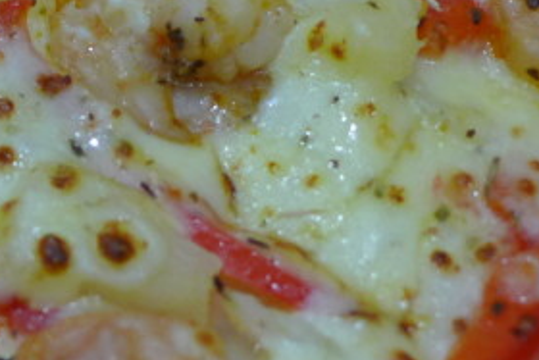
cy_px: -163
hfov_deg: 16.2
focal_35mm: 117
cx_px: -243
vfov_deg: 11.3
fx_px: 1753
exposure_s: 1/60
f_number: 1.6
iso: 200
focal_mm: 6.3
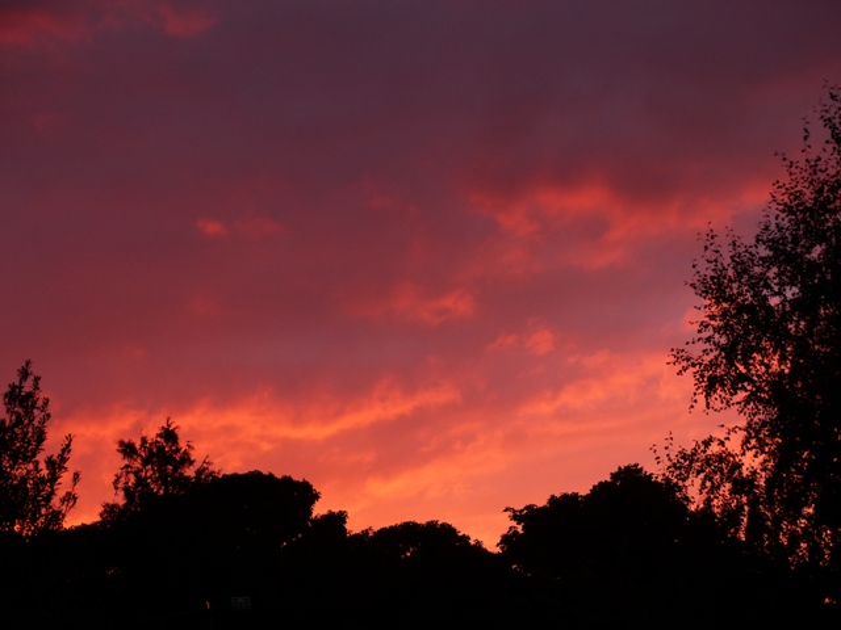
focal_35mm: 119
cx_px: 420
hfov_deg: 16.6
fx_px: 2891
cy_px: 315
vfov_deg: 12.5
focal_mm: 21.4
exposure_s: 1/60
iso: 125
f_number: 2.8
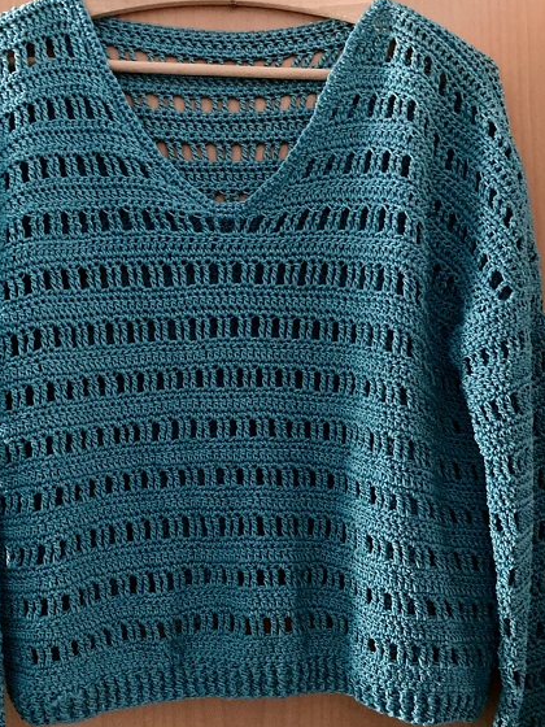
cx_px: 221
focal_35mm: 40
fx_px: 840
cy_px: 427
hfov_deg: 35.8
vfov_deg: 46.6
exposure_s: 1/19
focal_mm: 3.99
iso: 640
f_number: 1.8
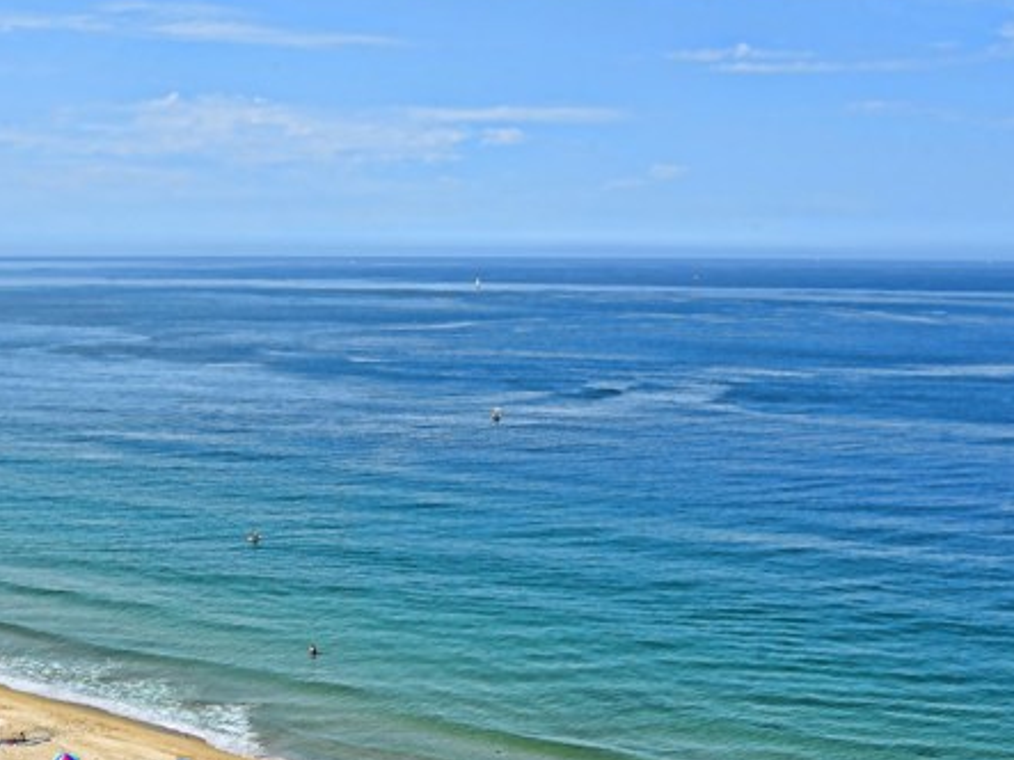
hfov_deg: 37.8
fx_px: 1464
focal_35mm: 50
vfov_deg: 29.0
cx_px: 343
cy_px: 458
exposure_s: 1/250
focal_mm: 24
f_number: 14
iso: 250
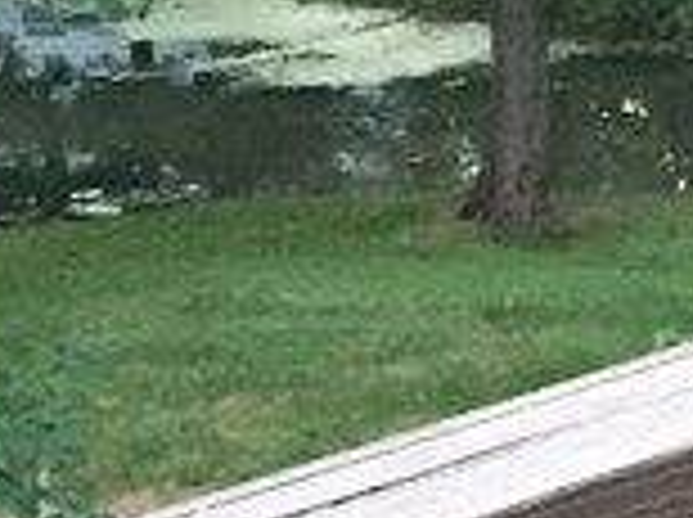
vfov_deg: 7.7
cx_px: 1228
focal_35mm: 193
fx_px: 3858
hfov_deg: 9.8
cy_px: 248
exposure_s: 1/30
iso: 250
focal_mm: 4.15
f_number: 2.2
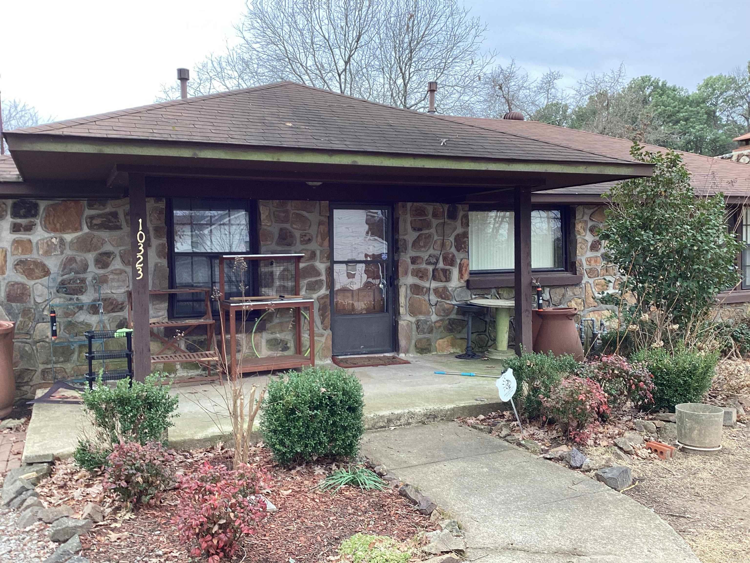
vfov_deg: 45.4
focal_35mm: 31
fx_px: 672
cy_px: 282
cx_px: 375
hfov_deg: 58.4
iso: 25
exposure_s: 1/127
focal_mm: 3.3
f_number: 2.4
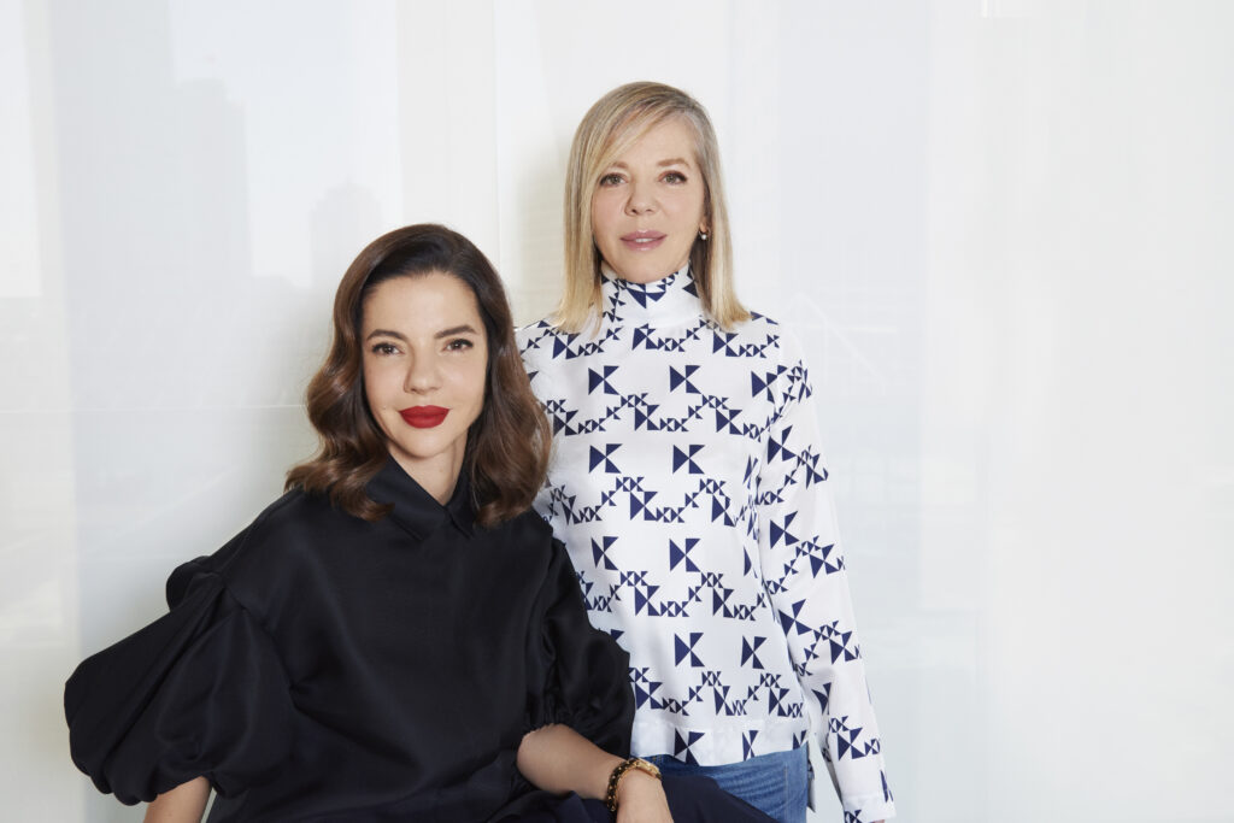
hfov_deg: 50.7
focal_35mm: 38
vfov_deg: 35.1
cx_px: 617
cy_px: 412
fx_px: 1303
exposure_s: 1/160
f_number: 6.3
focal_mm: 38
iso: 1000
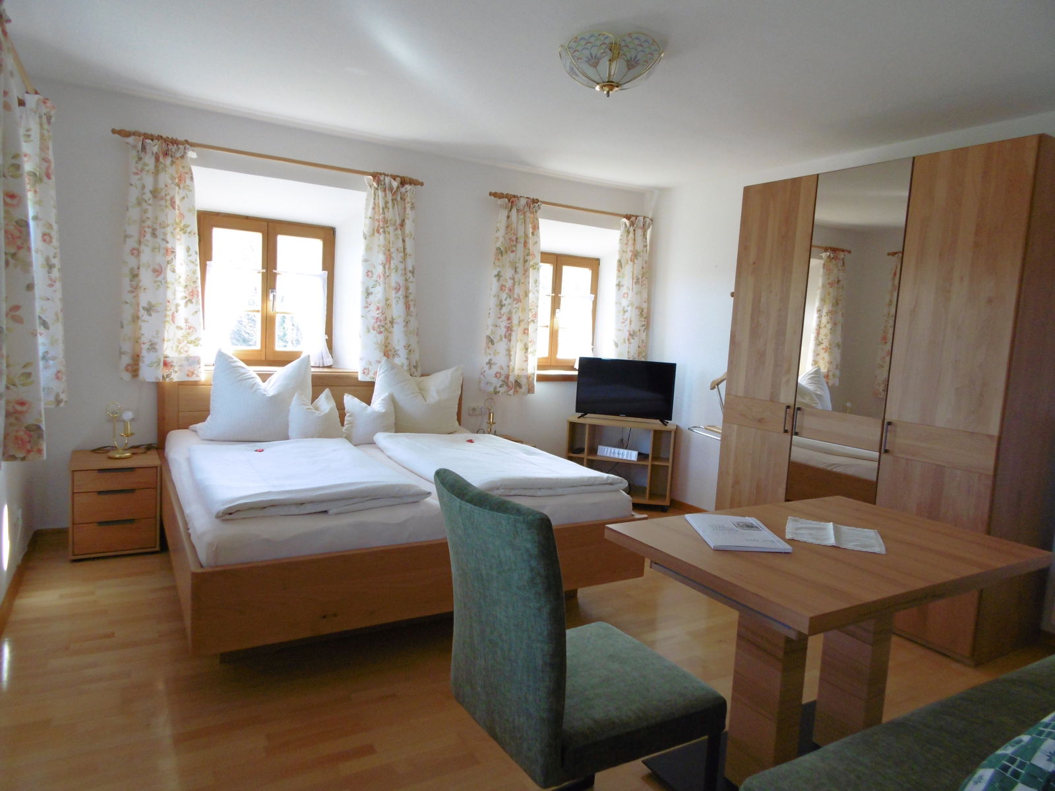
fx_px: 670
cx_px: 528
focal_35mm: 22
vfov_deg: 61.1
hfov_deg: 76.4
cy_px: 396
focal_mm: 4
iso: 200
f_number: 3
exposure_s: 1/80
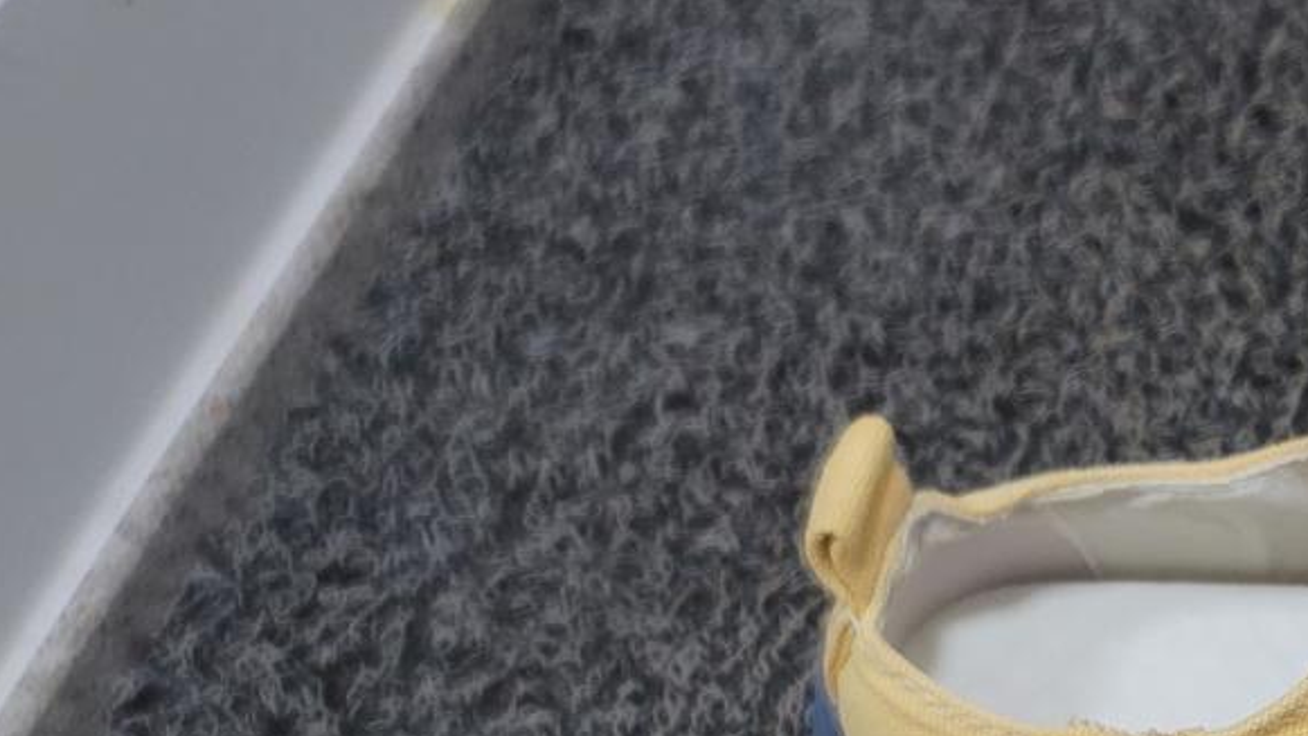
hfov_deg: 31.2
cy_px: 786
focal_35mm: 60
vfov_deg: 19.3
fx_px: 2081
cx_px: 1427
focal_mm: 7
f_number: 1.8
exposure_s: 1/40
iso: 500
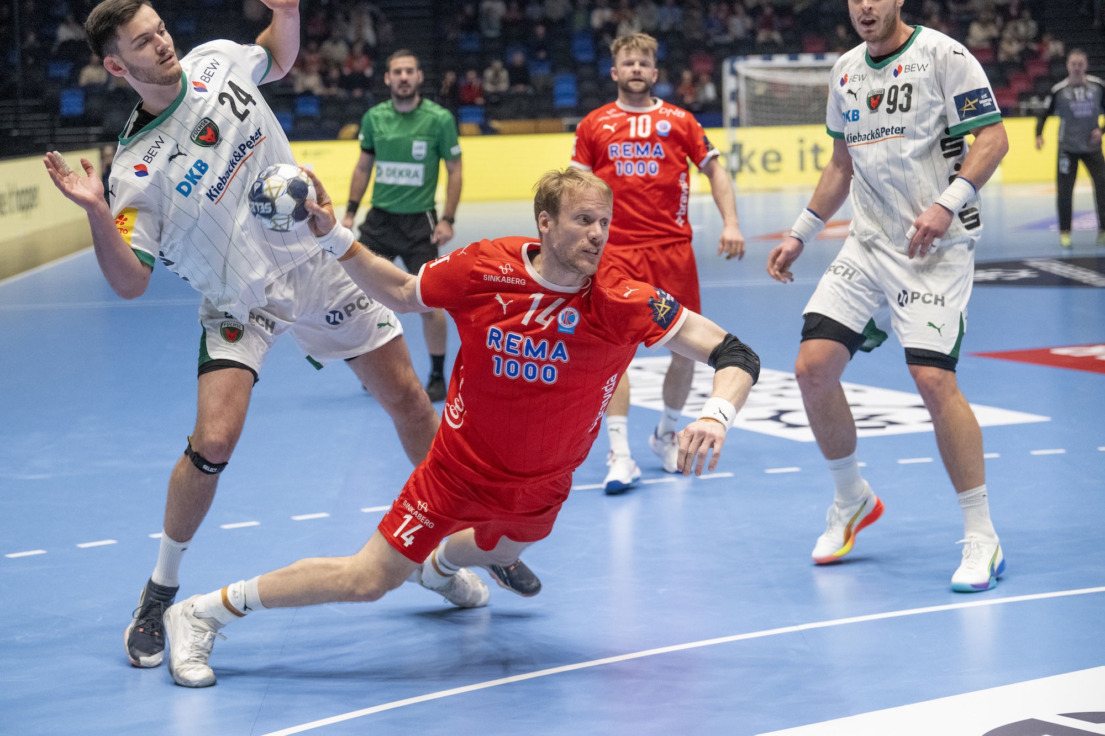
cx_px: 552
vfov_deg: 15.9
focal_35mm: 86
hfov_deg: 23.6
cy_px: 368
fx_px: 2639
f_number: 3.5
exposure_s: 1/1250
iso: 4000
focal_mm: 86
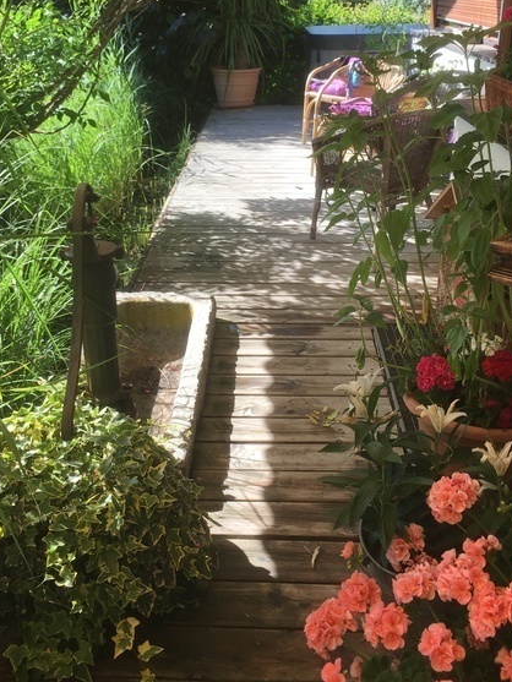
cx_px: 235
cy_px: 241
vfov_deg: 46.2
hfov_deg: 36.0
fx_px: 789
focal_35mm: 40
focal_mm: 4.15
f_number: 2.2
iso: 25
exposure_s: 1/458
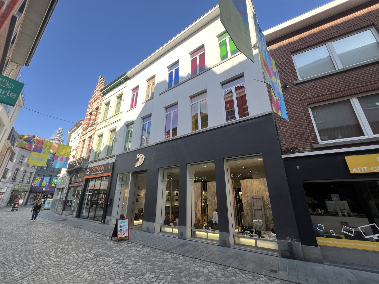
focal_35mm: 13
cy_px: 142
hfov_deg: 106.2
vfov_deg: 89.9
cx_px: 190
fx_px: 142
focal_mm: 1.57
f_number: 1.8
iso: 32
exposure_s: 1/286
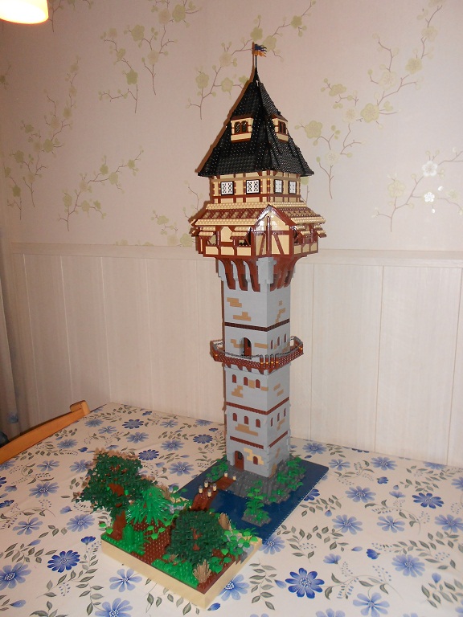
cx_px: 232
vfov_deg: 67.3
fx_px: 464
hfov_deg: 53.1
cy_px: 308
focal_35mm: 26
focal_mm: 4.6
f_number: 3.2
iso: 200
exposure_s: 1/25
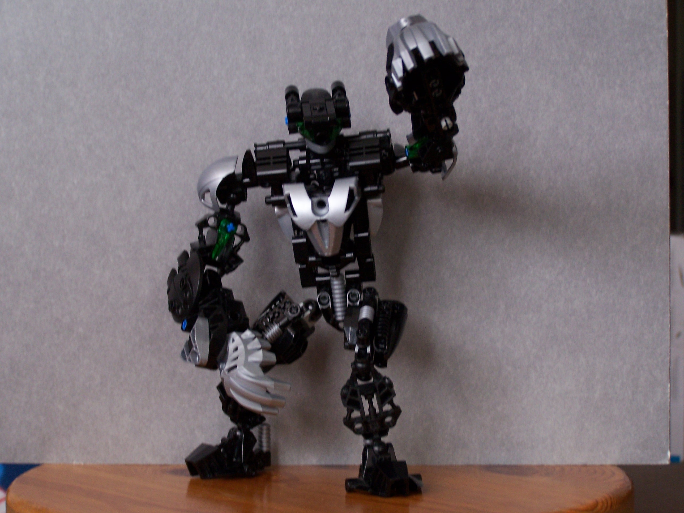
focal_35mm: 75
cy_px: 256
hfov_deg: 26.0
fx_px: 1482
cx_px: 342
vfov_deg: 19.6
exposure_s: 1/5
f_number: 3.2
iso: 140
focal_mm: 12.4
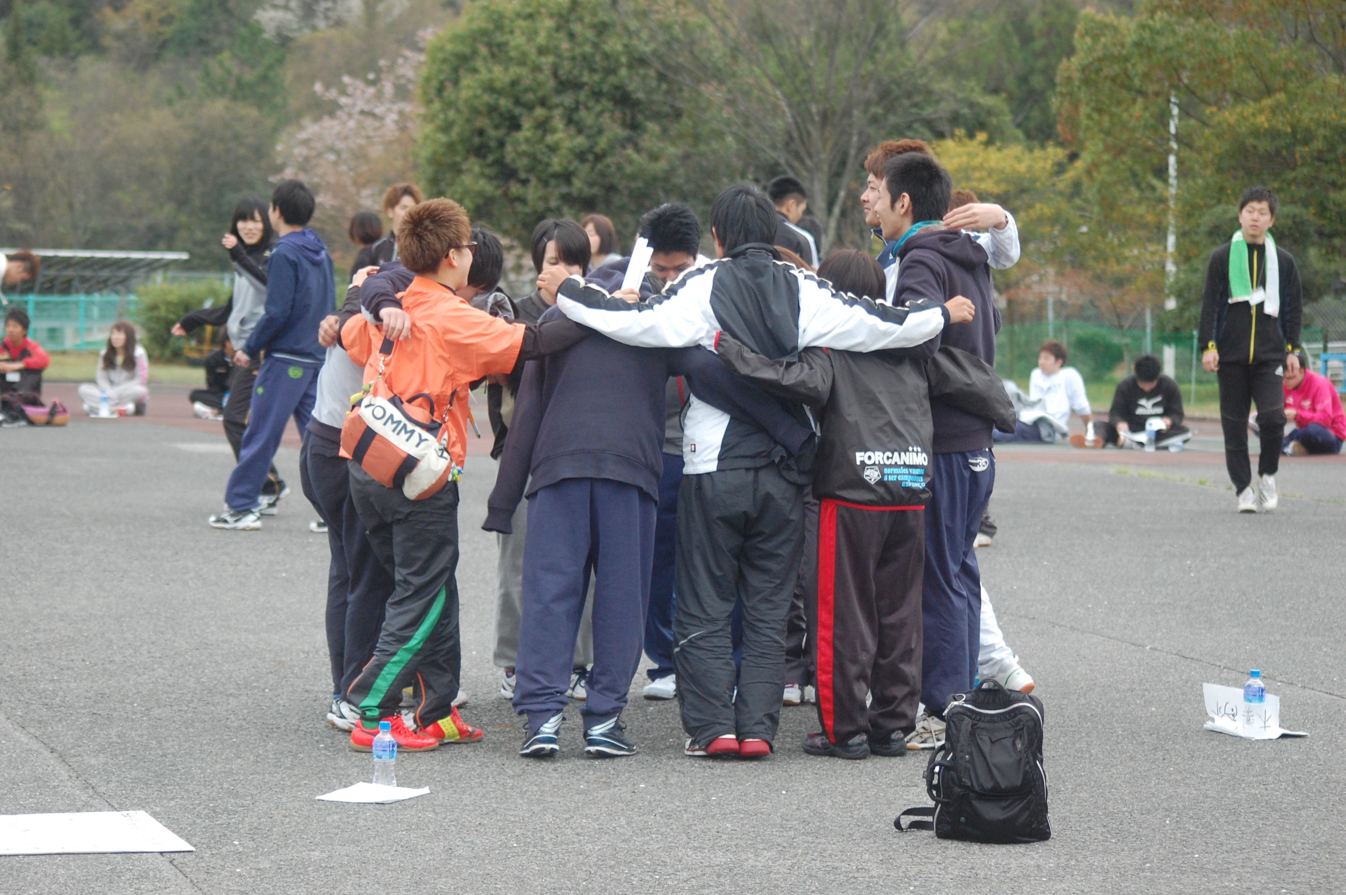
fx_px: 9526
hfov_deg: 8.1
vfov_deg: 5.4
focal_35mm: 255
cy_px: 448
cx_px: 673
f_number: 4.8
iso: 800
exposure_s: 1/400
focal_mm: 170
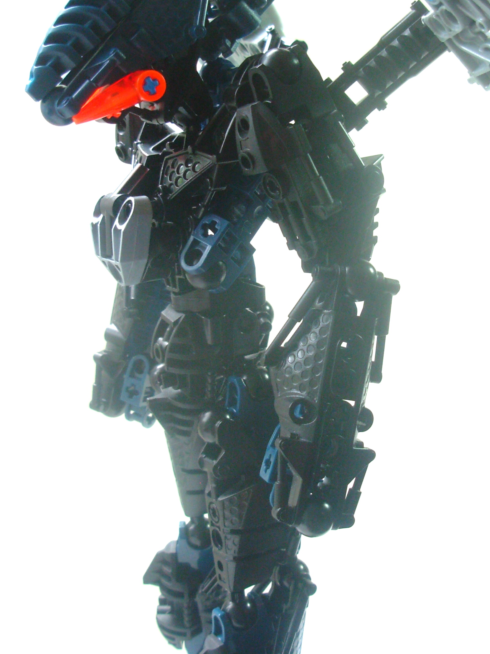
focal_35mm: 53
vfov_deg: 36.1
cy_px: 295
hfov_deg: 27.4
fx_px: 1000
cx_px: 299
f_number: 2.9
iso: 89
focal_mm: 6.3
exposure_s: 1/32
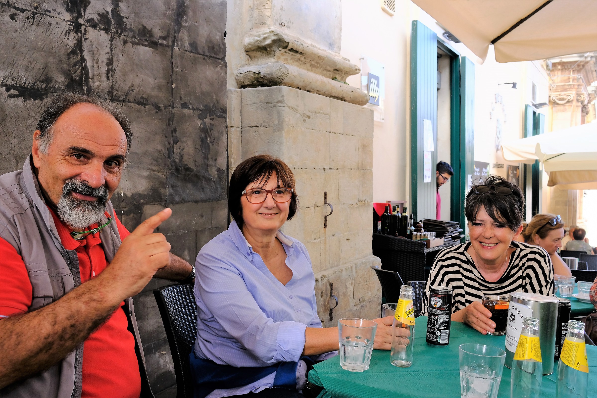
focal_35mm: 35
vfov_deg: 37.9
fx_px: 580
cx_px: 298
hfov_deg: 54.4
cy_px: 199
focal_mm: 23
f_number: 8
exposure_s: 1/125
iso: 1000
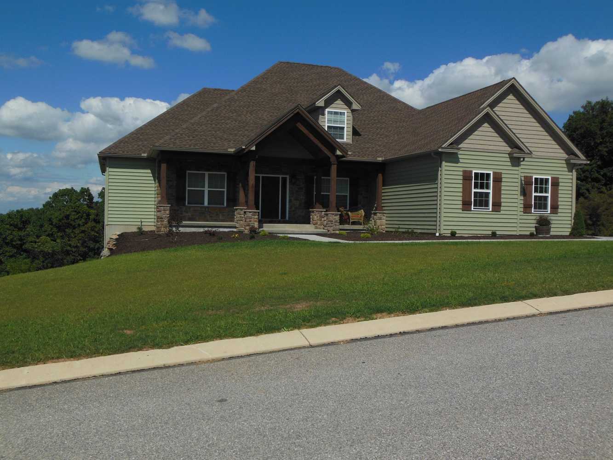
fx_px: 584
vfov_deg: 43.0
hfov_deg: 55.3
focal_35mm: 33
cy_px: 230
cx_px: 306
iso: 125
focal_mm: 6
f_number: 6.9
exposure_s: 1/1000
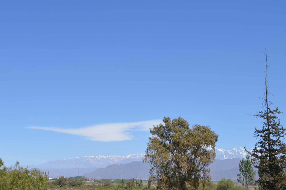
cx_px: 70
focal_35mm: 53
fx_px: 421
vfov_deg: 25.2
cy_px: 139
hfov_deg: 36.6
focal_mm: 20
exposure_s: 1/320
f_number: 9
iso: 100
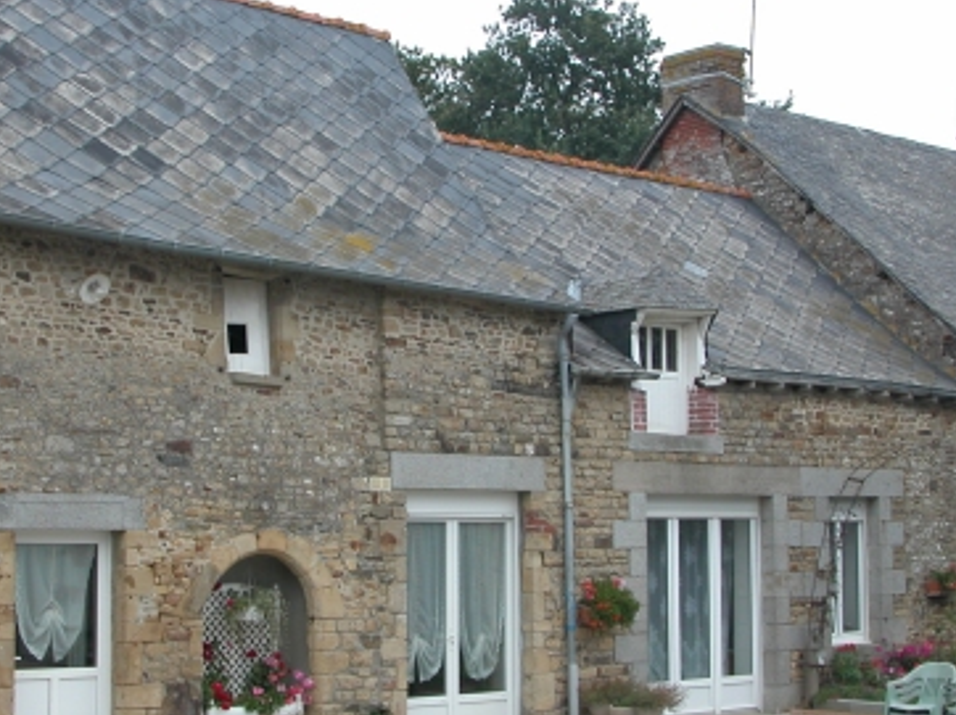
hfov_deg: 29.4
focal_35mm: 66
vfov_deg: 22.2
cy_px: 340
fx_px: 1822
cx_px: 393
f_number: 5
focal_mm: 8.9
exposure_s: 1/156
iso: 100
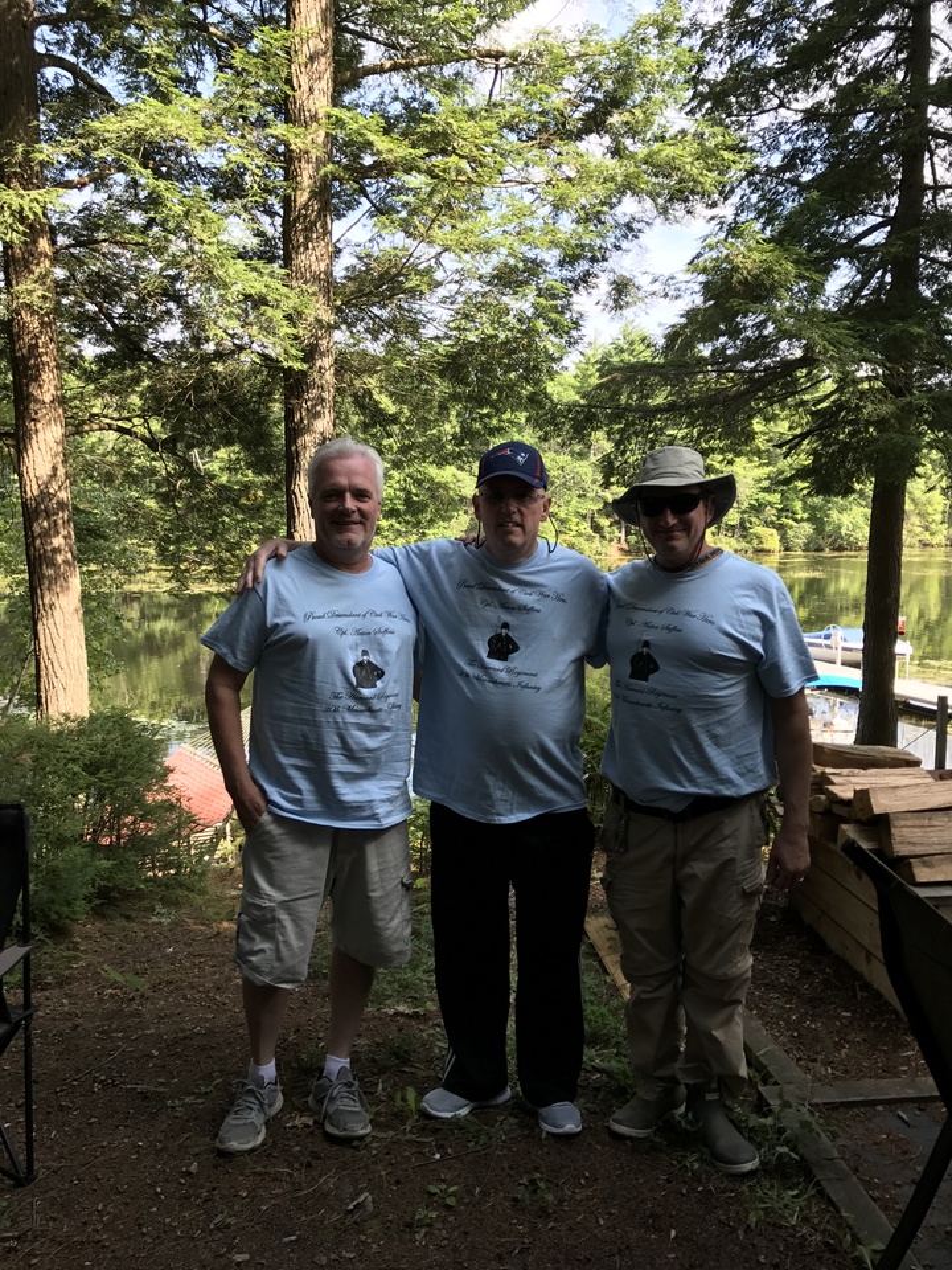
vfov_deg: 63.4
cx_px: 476
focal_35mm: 28
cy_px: 635
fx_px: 1027
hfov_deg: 49.7
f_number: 1.8
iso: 20
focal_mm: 3.99
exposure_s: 1/276
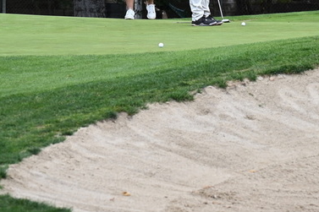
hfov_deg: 5.0
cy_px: 2
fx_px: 3667
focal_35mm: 414
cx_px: 185
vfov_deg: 3.3
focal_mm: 130
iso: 220
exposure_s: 1/250
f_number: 5.3
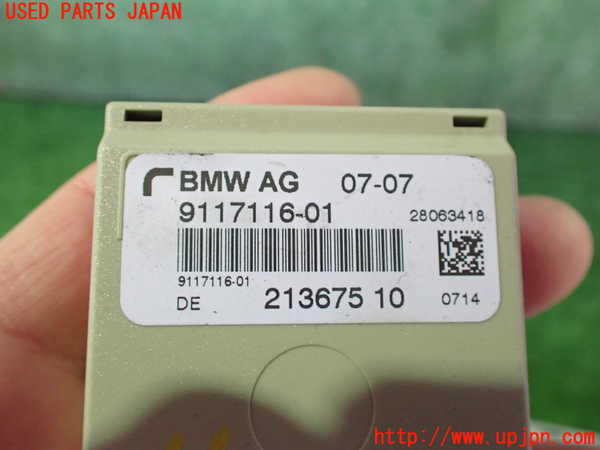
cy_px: 225
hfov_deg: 60.0
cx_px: 300
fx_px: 520
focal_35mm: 30
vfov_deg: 46.8
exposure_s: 1/30
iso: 800
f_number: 2.3
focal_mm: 5.4
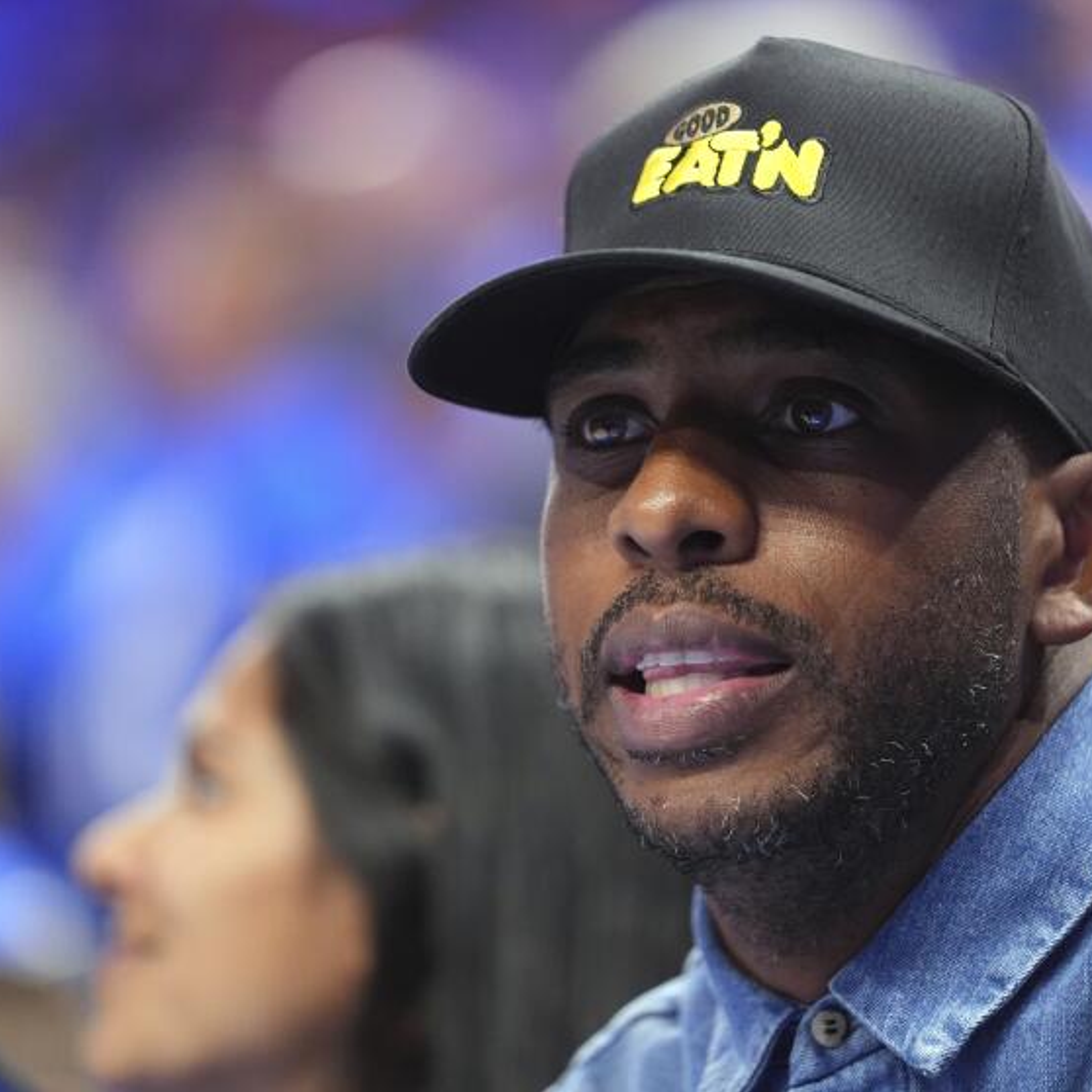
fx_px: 9137
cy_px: 546
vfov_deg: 6.8
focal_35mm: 256
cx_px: 495
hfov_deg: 6.8
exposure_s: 1/1000
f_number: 2.8
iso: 4000
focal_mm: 200
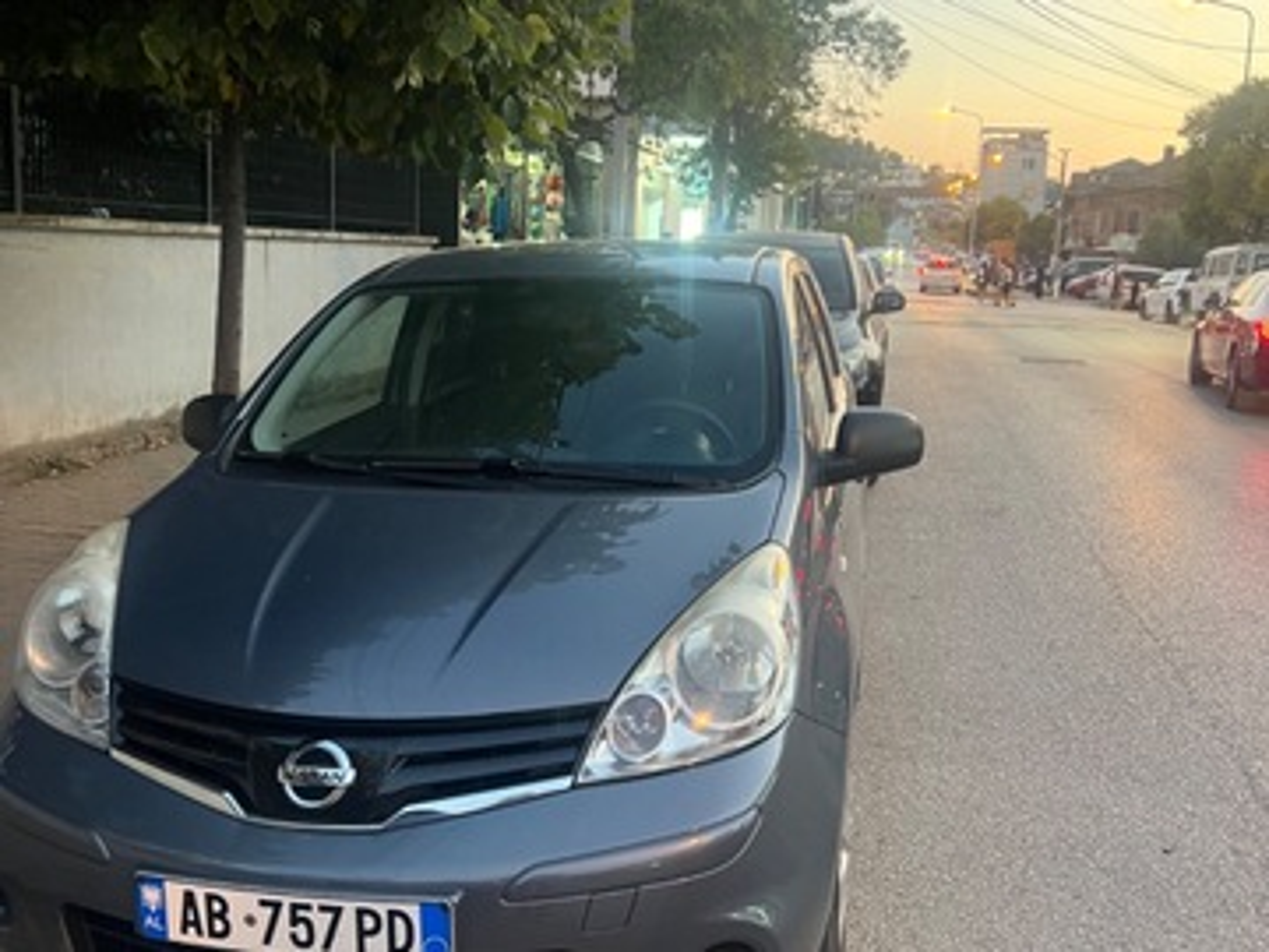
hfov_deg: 67.3
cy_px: 476
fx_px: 953
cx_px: 634
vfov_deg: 53.1
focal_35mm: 26
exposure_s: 1/50
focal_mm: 5.7
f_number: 1.5
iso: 320
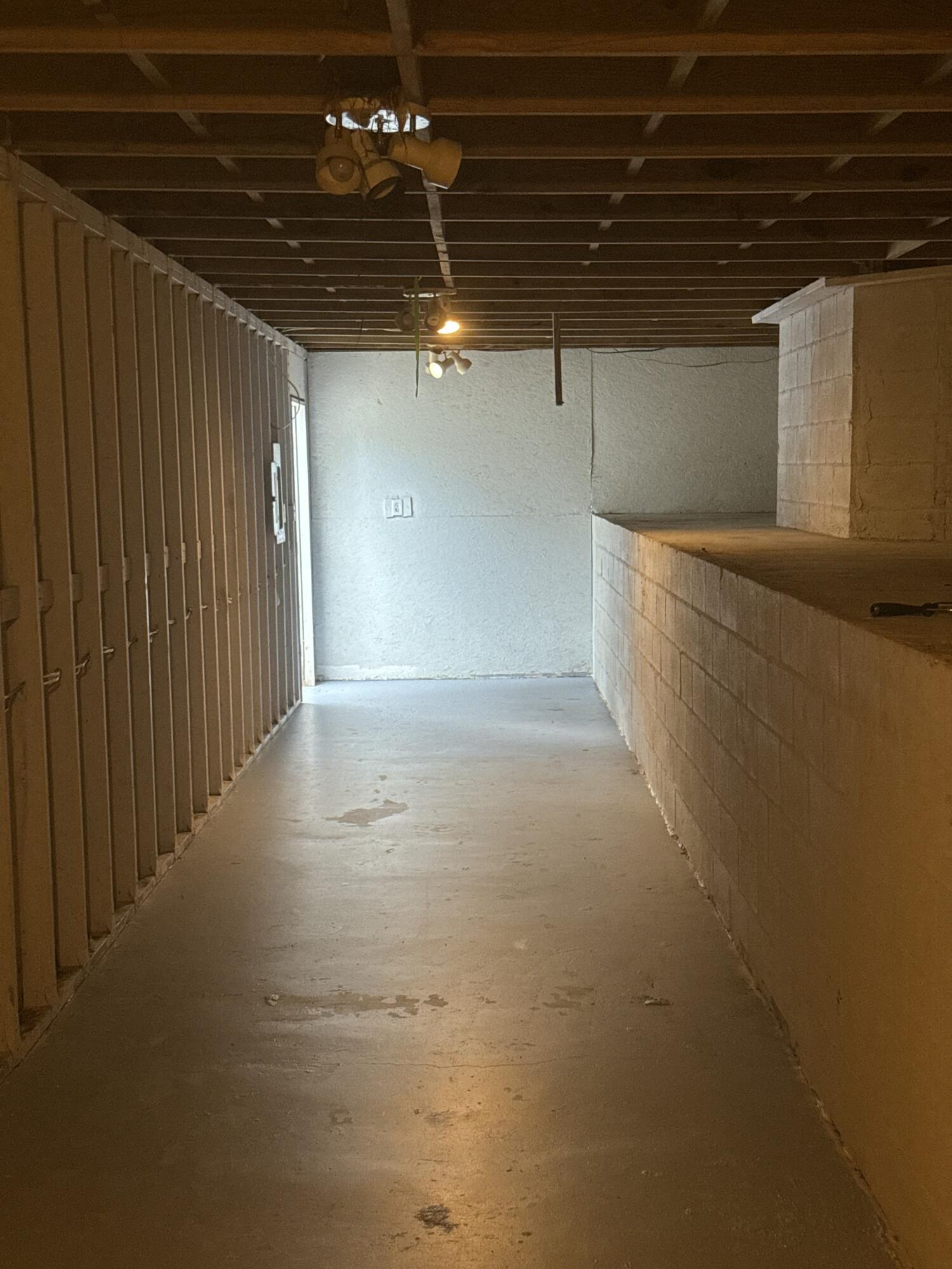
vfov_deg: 39.7
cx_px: 476
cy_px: 634
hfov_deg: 30.3
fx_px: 1760
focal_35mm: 48
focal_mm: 6.76
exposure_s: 1/40
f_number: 1.78
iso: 400
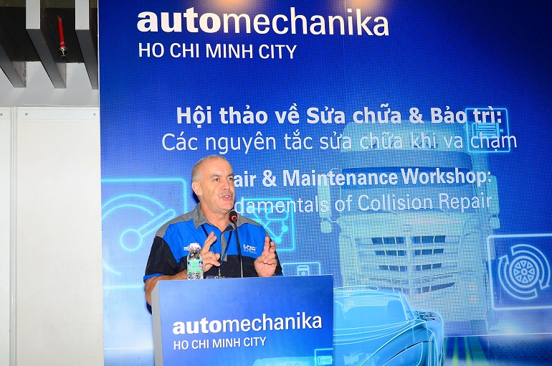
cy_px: 183
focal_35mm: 52
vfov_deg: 25.6
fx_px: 803
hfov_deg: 37.9
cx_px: 276
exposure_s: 1/50
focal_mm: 35
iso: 800
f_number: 8
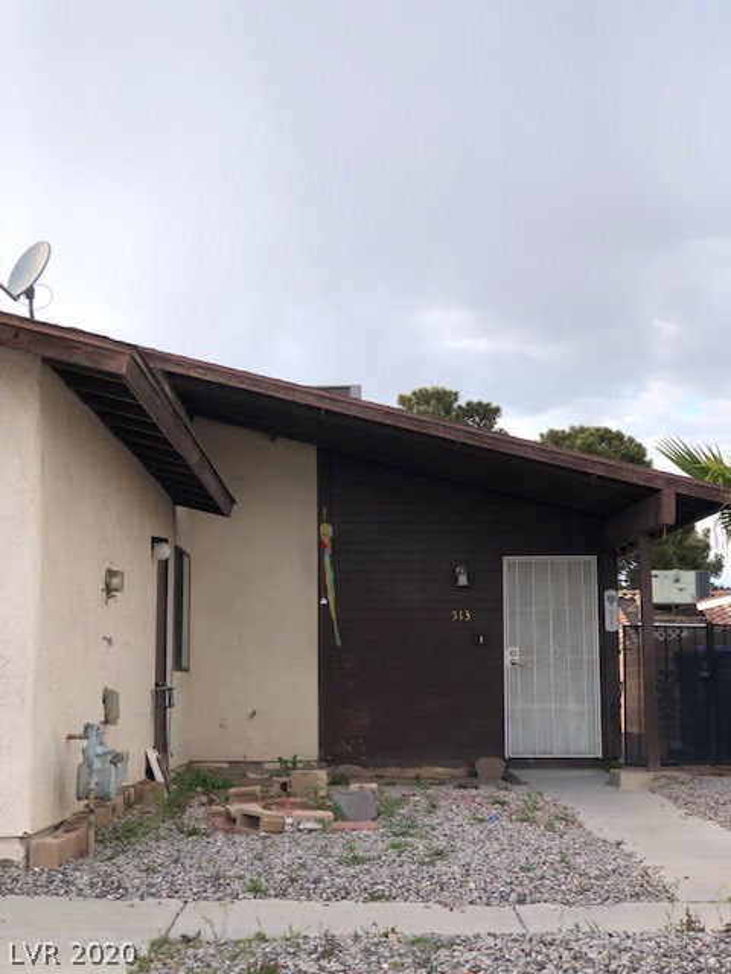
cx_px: 366
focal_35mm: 57
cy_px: 487
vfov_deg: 33.8
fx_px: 1605
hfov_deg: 25.7
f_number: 2.8
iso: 20
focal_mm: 6.6
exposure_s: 1/198
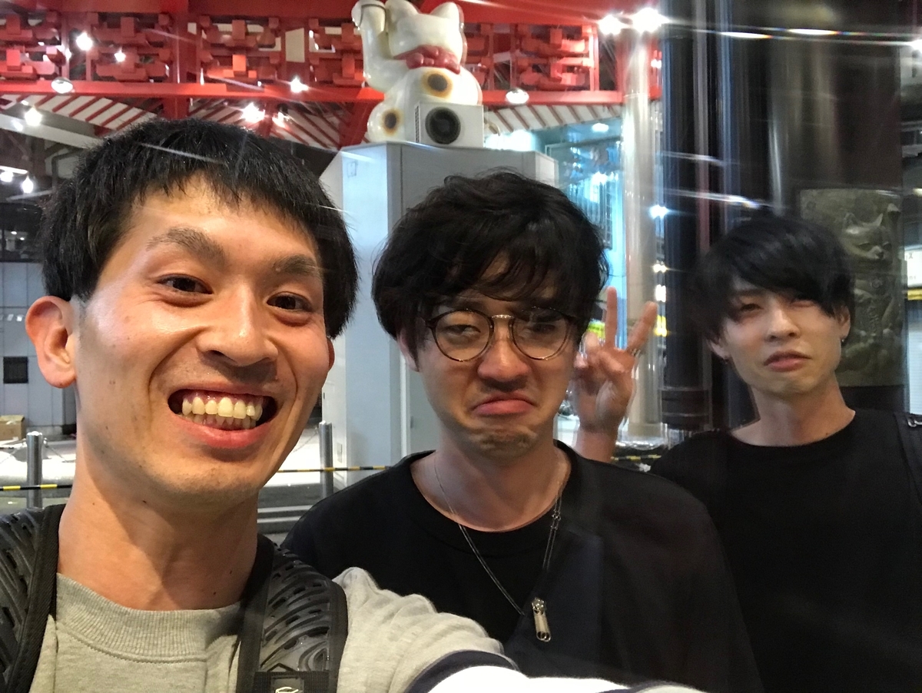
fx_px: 853
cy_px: 346
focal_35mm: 32
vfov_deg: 44.2
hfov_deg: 56.8
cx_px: 461
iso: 200
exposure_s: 1/15
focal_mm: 2.87
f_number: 2.2
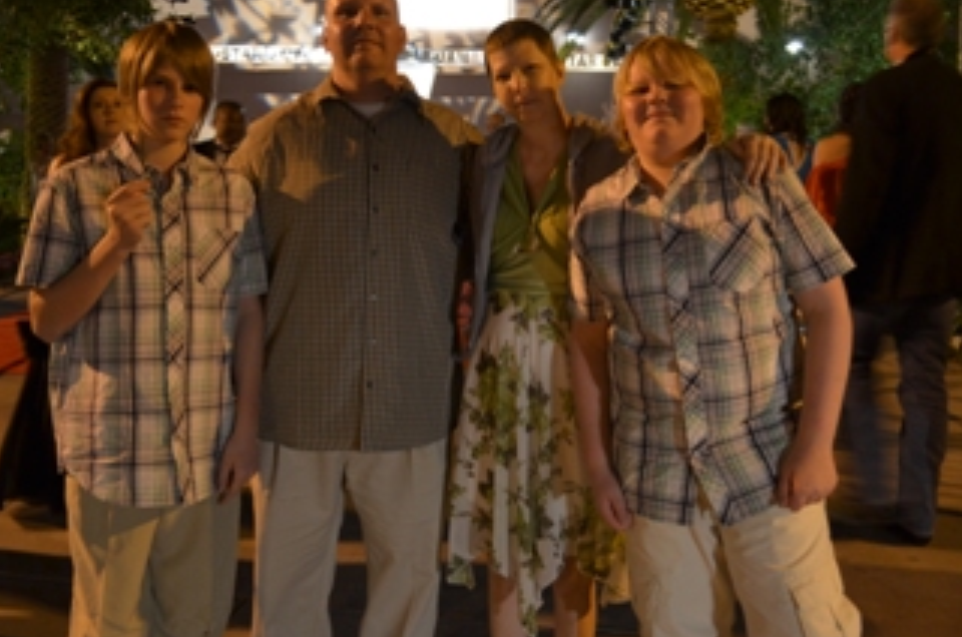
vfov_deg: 37.4
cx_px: 510
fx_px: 933
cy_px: 233
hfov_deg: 54.5
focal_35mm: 35
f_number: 3.5
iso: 800
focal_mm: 18
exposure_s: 1/13
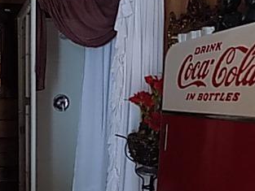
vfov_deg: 30.6
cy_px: 132
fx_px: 346
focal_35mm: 47
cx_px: 27
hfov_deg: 37.8
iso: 400
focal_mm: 4
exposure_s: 1/13
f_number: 3.1
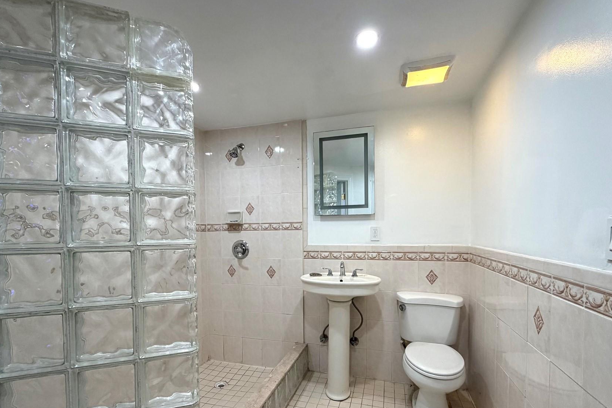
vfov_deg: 66.8
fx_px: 306
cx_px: 305
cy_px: 241
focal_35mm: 18
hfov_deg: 90.0
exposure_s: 1/120
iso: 160
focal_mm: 2.22
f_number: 2.2
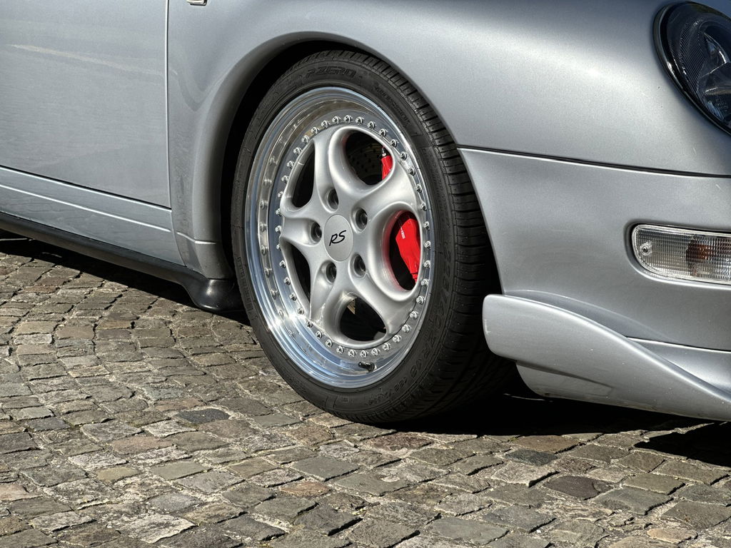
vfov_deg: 19.1
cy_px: 274
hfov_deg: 25.3
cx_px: 366
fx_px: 1626
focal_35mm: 77
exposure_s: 1/815
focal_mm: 9
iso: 32
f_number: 2.8
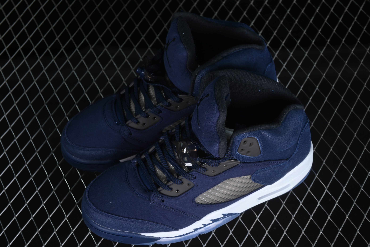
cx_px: 185
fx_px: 771
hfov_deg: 27.0
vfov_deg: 18.2
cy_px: 124
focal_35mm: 75
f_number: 6.3
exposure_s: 1/50
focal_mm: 50
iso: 160
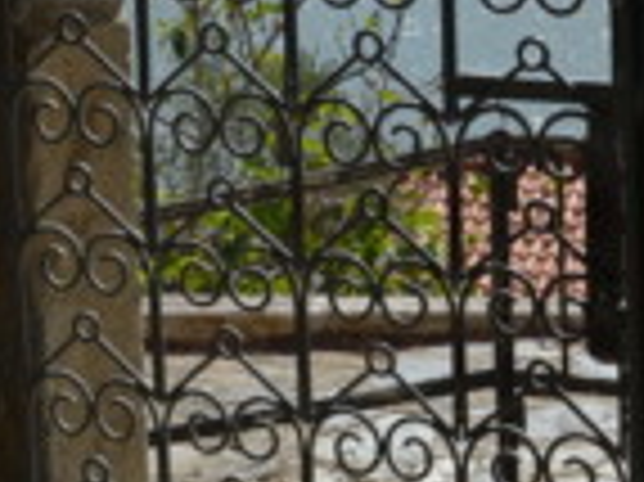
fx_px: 2974
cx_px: 538
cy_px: 90
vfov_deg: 9.2
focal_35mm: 160
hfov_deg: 12.3
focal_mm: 22
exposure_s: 1/320
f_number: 8
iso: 100
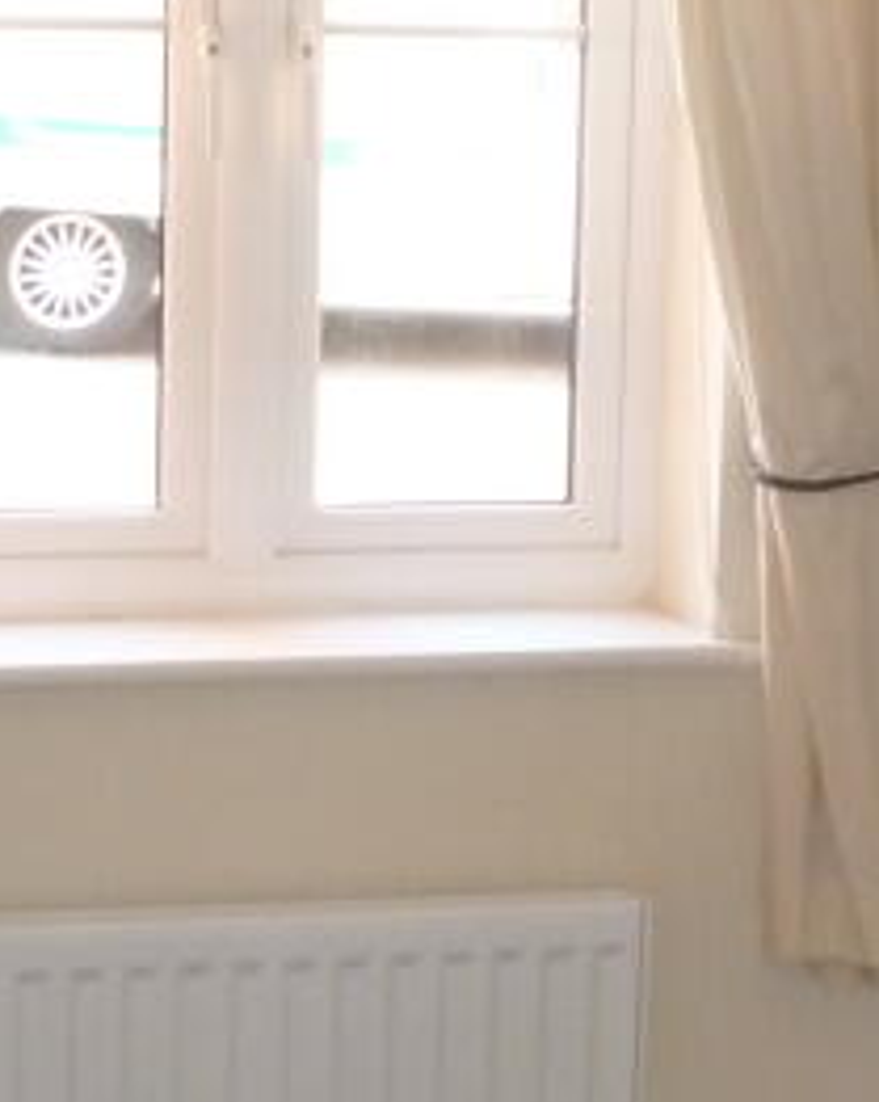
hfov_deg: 14.4
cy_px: 463
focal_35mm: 107
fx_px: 3486
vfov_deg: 18.0
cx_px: 458
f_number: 3.1
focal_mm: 5
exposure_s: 1/60
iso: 320
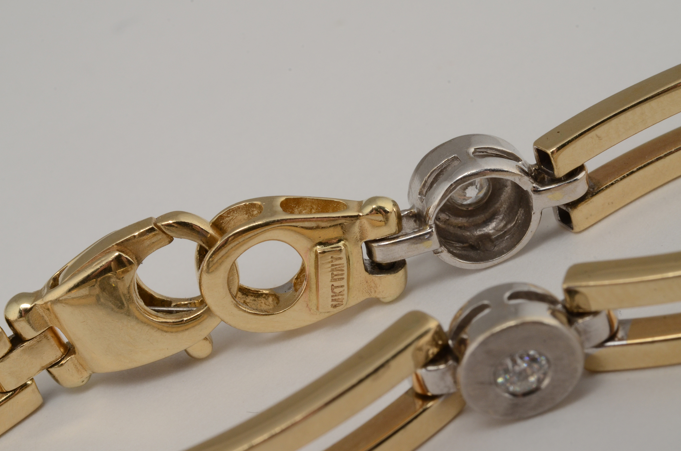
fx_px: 1812
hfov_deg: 21.3
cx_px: 343
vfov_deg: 14.2
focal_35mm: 96
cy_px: 228
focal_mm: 60
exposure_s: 1/100
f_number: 25
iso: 400
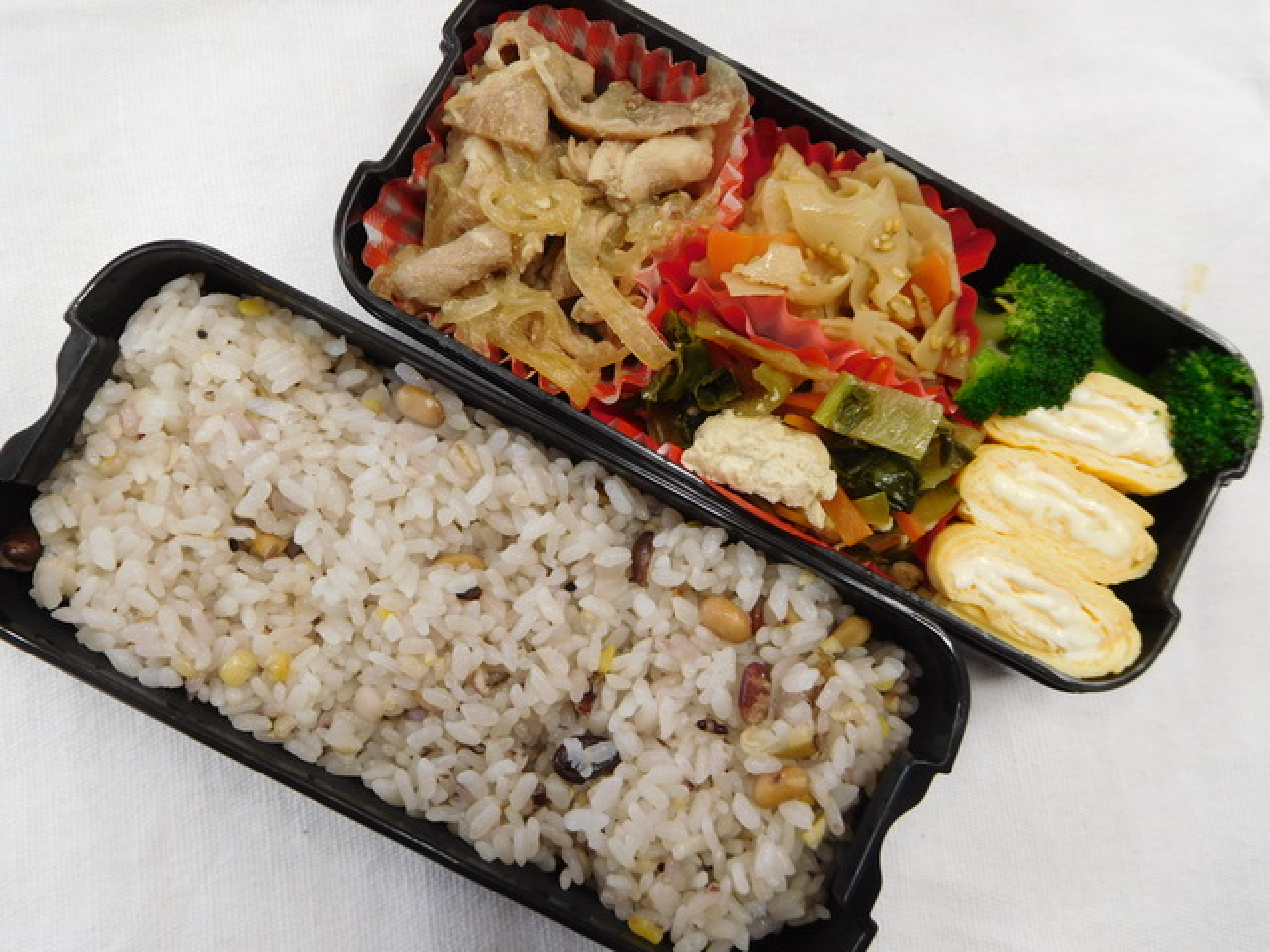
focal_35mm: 25
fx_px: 917
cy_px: 476
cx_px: 635
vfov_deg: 54.9
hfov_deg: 69.4
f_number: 3.4
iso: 250
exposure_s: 1/30
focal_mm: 4.5
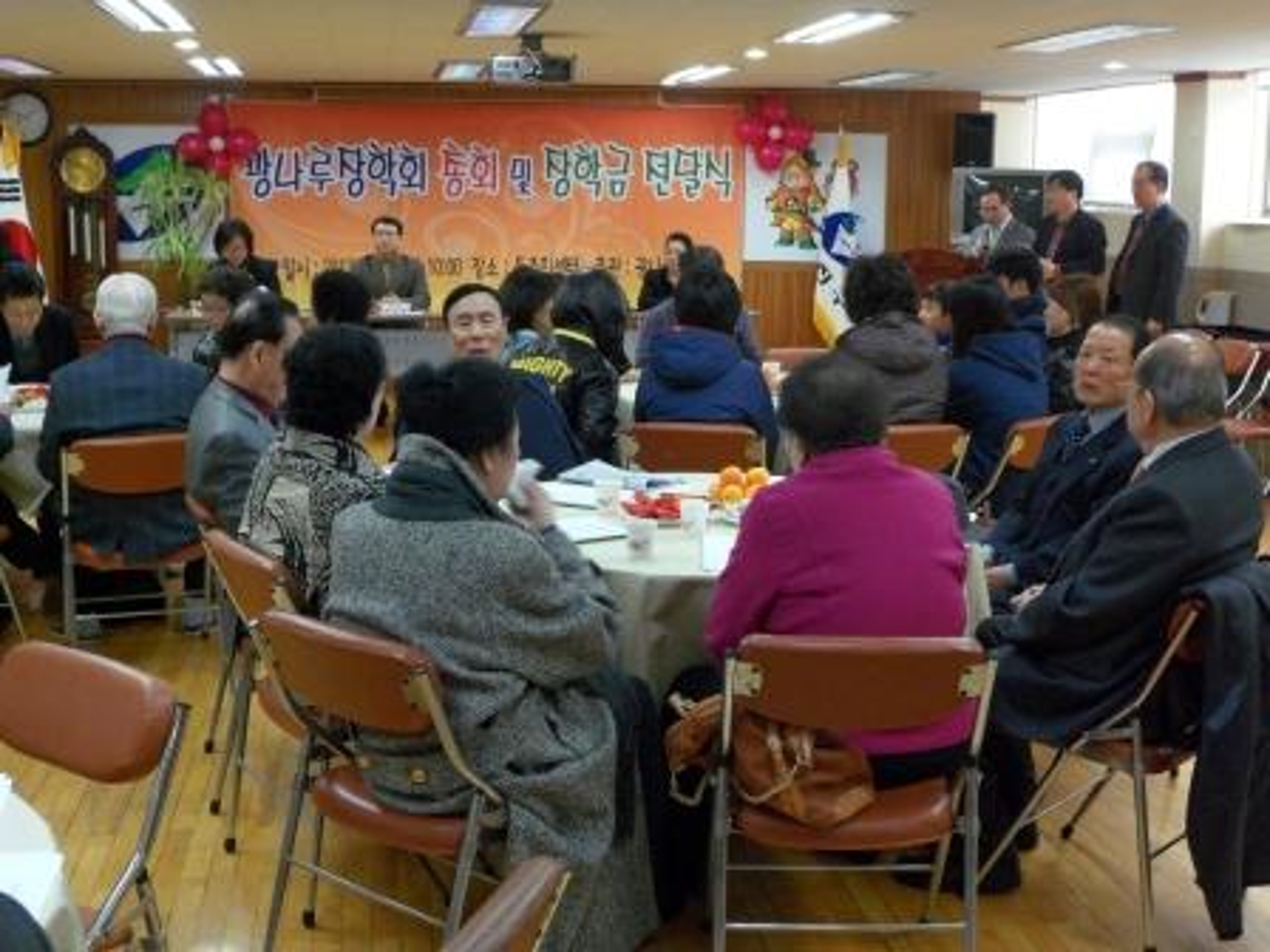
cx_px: 635
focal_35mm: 44
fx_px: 1614
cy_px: 476
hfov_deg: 42.9
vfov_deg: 32.9
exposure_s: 1/15
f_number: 4.5
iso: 240
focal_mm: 7.8
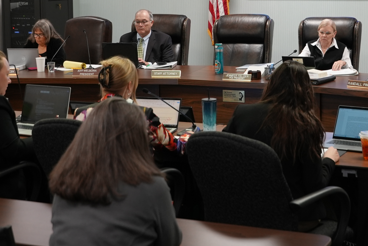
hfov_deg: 25.7
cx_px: 264
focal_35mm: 78
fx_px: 798
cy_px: 37
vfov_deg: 17.3
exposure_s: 1/160
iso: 1600
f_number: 4
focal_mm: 42
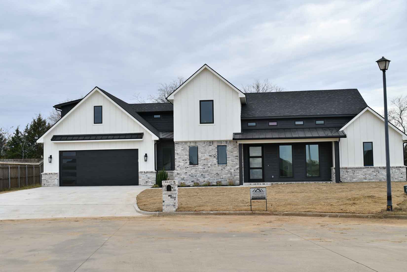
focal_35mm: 45
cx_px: 204
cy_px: 136
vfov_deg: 29.9
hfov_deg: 43.6
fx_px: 509
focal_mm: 30
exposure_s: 1/320
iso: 100
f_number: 9
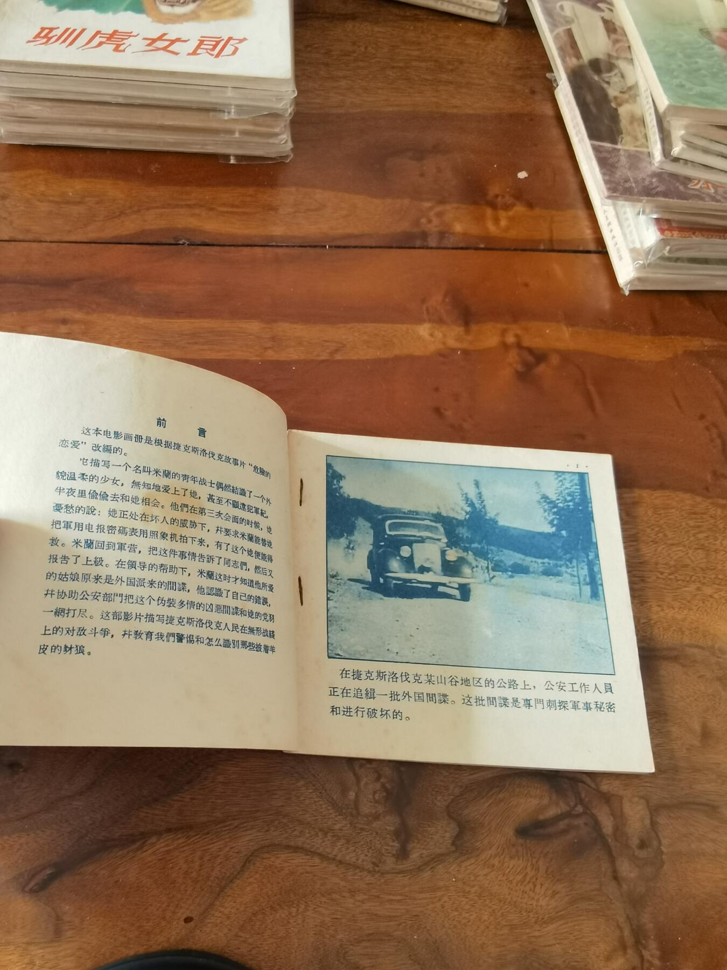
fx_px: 756
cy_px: 485
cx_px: 364
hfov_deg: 51.4
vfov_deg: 65.3
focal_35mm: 27
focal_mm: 2.26
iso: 160
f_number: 2.2
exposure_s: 1/60
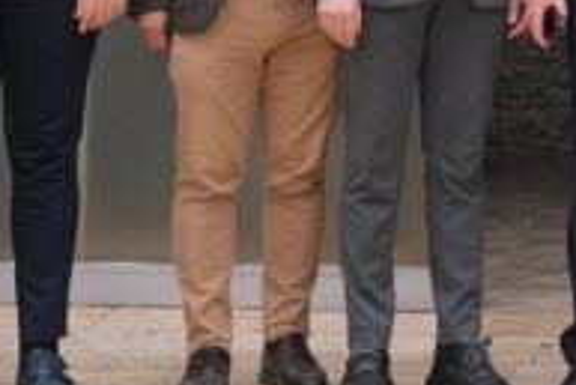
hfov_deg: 14.8
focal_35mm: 130
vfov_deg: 10.0
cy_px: -301
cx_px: 830
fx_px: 2081
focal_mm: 18.2
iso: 640
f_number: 5.6
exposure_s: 1/250
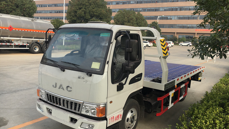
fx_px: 194
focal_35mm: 32
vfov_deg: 36.7
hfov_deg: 61.0
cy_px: 65
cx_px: 115
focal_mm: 4.15
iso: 25
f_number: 2.2
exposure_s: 1/693
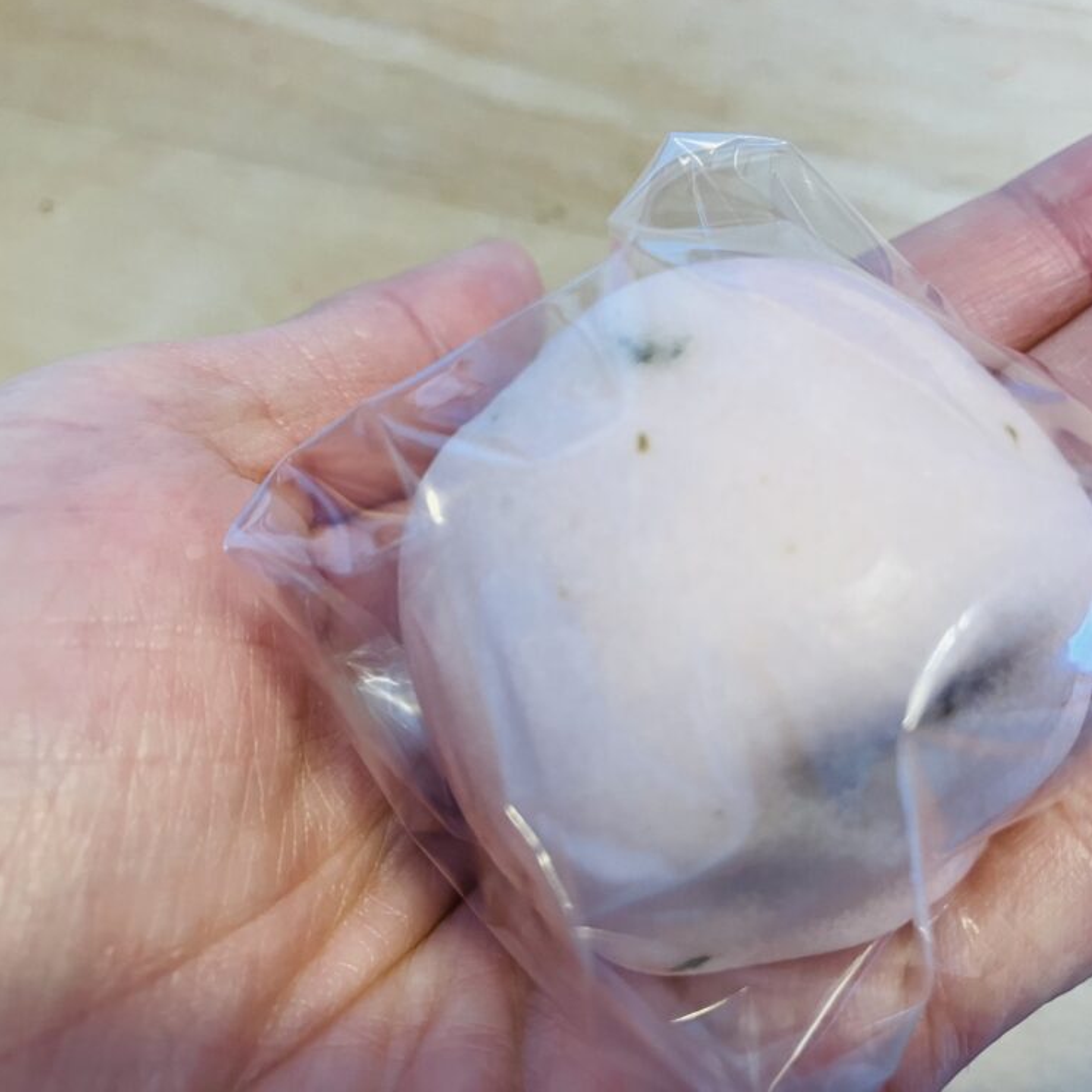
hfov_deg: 47.9
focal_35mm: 34
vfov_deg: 48.4
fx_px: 1213
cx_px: 698
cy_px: 531
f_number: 1.8
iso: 80
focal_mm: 3.99
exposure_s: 1/50
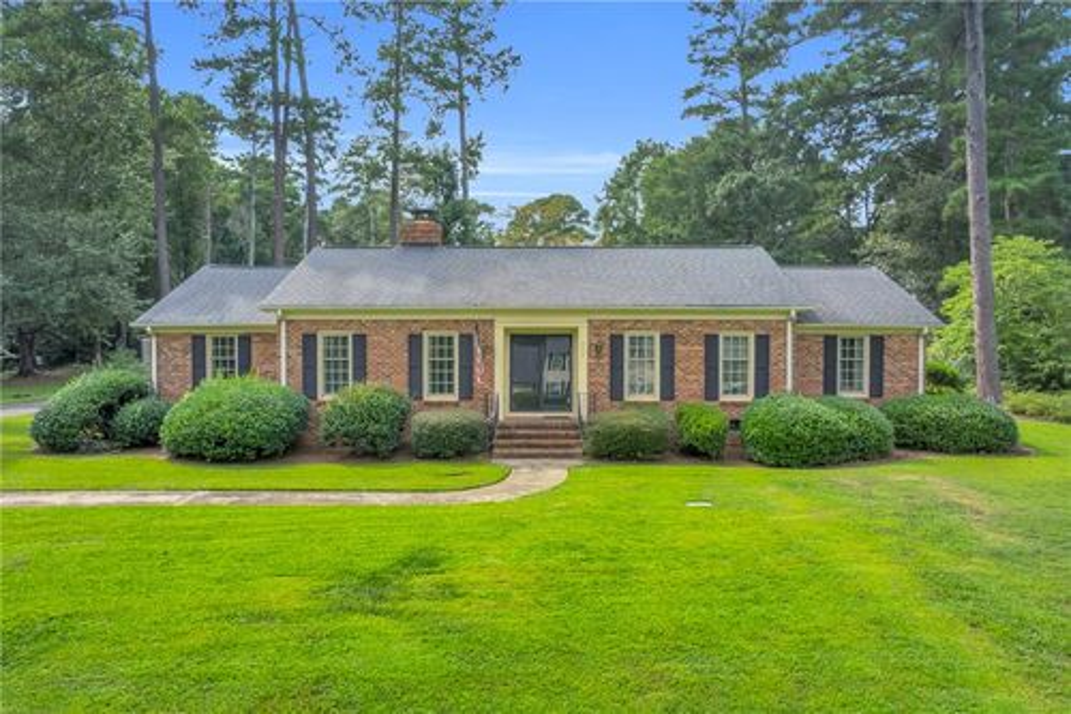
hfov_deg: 78.6
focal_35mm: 22
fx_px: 654
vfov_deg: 57.2
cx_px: 536
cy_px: 357
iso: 100
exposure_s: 1/160
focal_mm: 8.38
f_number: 2.8
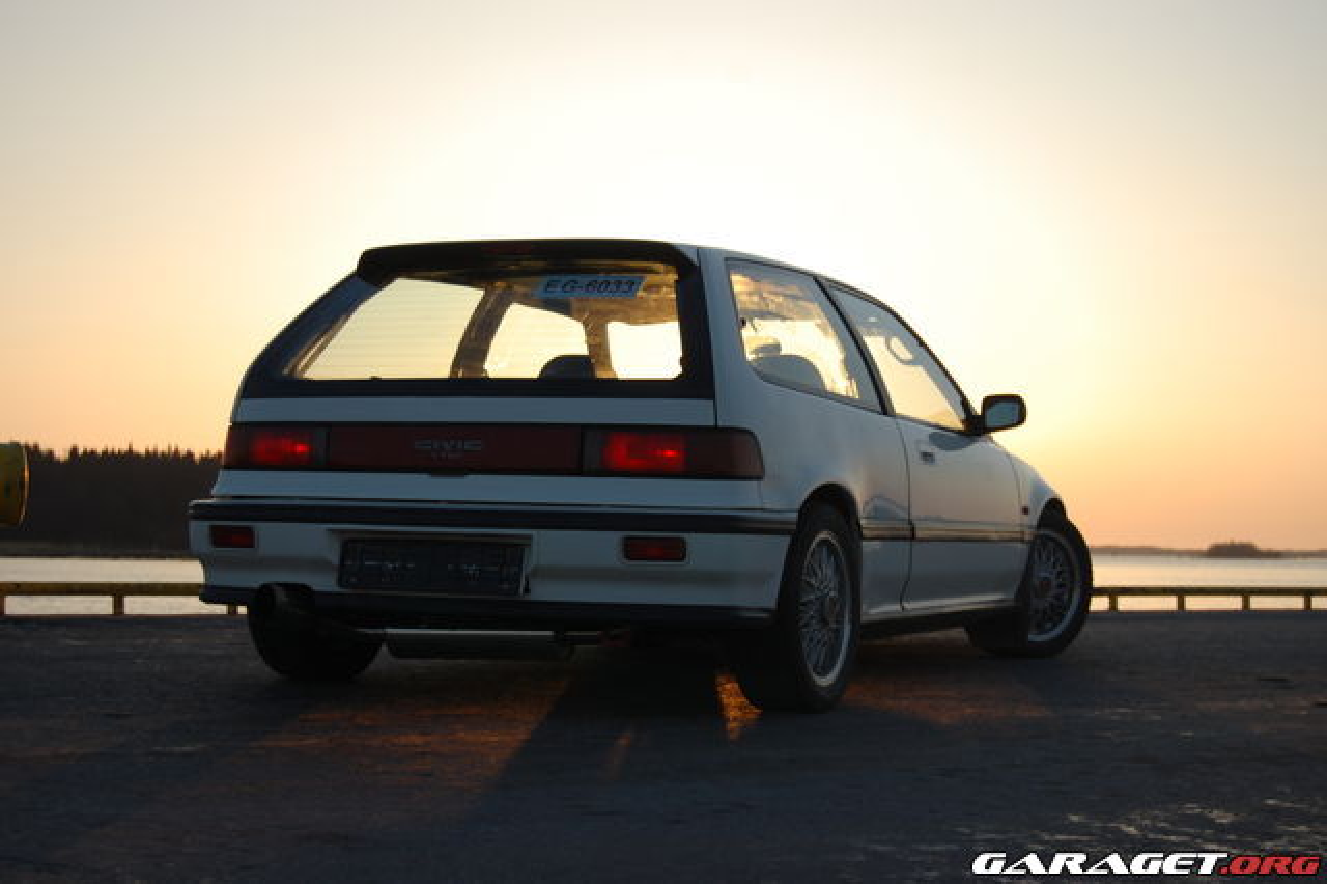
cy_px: 442
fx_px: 2210
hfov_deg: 33.4
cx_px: 664
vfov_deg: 22.6
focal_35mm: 60
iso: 200
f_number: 5
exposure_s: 1/500
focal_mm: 40
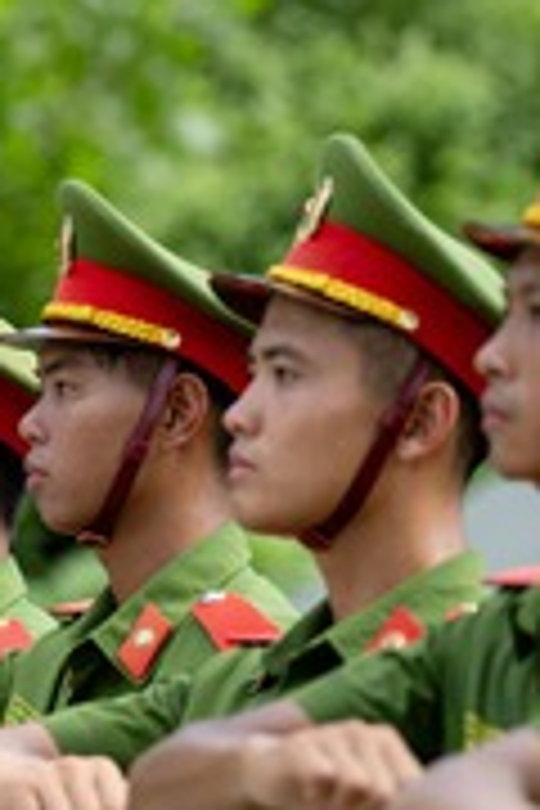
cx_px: -104
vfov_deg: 5.0
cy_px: 682
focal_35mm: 408
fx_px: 9179
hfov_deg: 3.4
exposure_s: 1/400
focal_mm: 115
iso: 125
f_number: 3.2
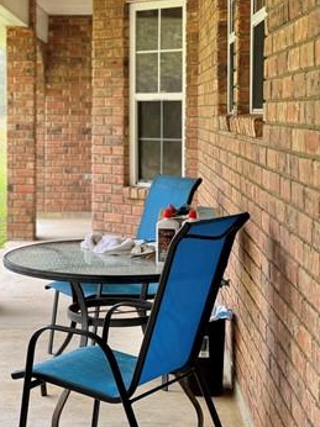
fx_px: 876
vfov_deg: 27.3
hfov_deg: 20.5
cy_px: 144
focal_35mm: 71
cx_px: 62
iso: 50
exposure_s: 1/124
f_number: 1.78
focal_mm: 6.76
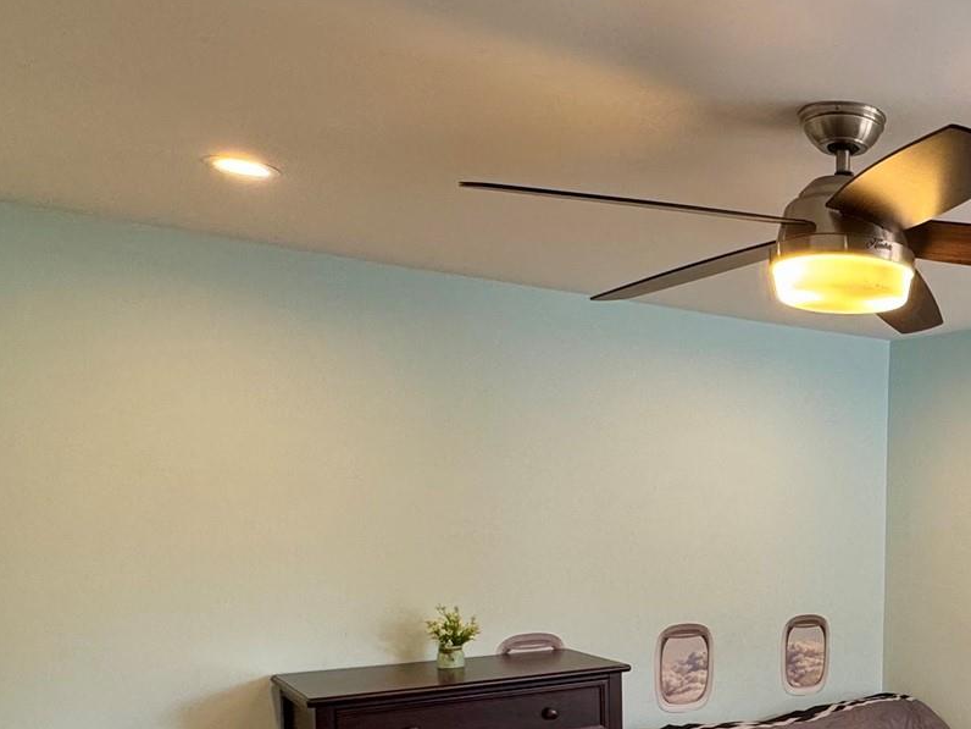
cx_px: 971
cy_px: 574
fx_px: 1010
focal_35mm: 36
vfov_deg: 38.3
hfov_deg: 43.9
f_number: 2.2
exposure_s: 1/120
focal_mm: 2.22
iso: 200
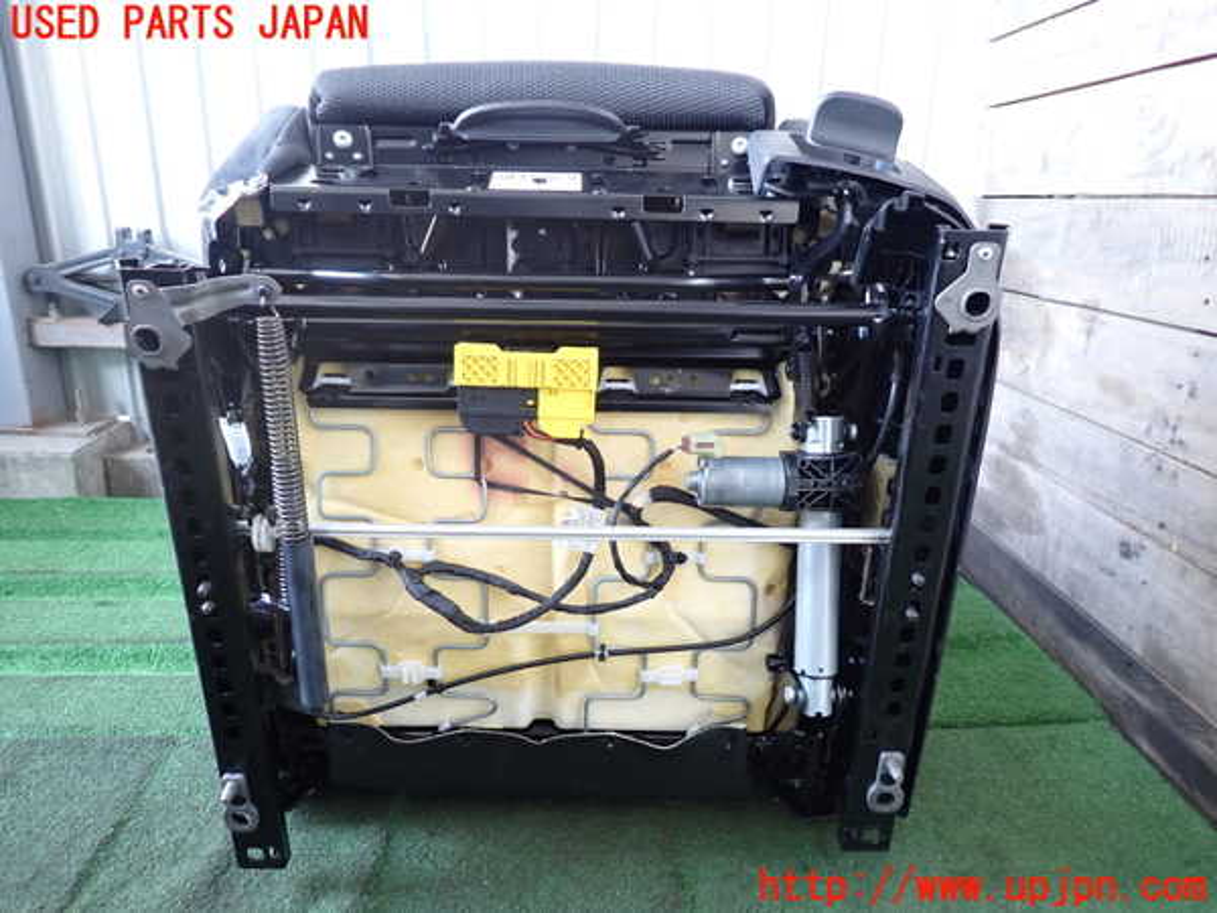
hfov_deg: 69.4
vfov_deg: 54.9
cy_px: 456
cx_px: 608
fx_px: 879
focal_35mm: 25
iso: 320
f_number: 2
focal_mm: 4.5
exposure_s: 1/30
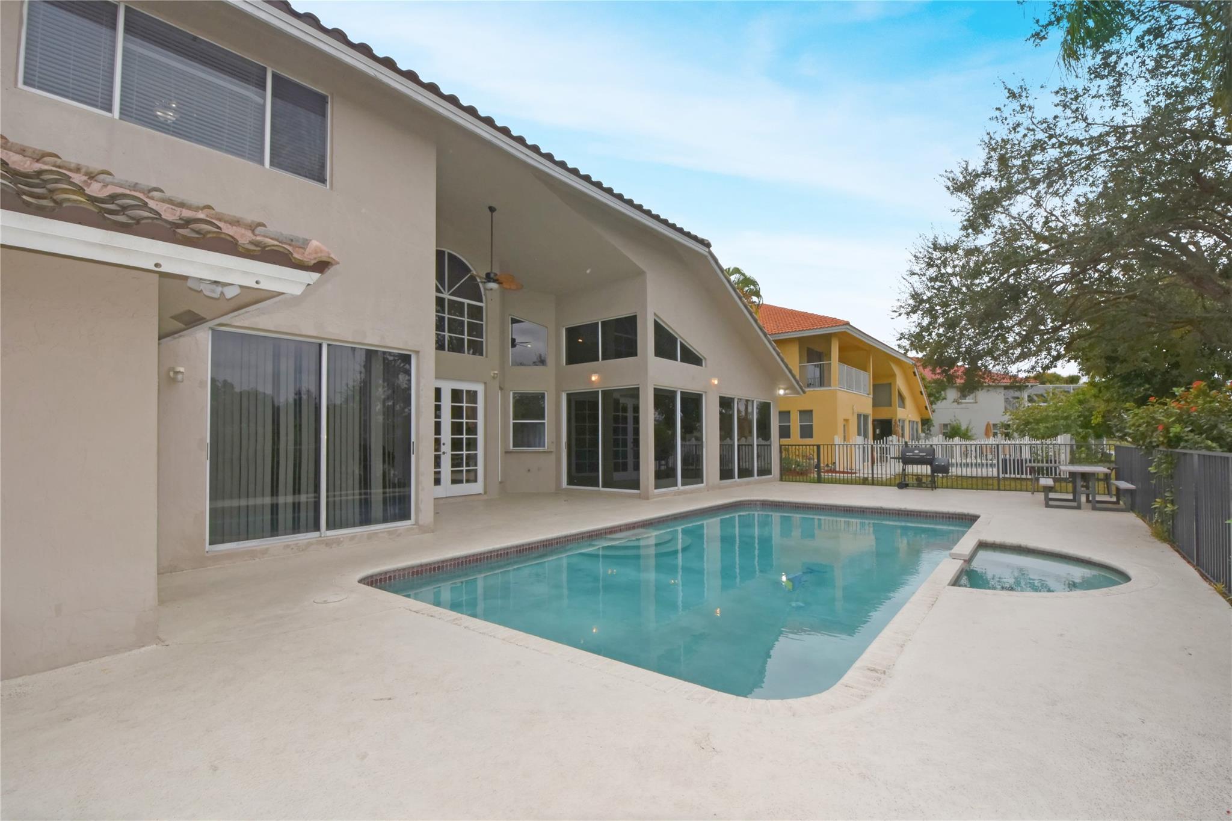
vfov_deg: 77.3
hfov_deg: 100.4
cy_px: 410
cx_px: 616
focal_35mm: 15
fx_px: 513
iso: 250
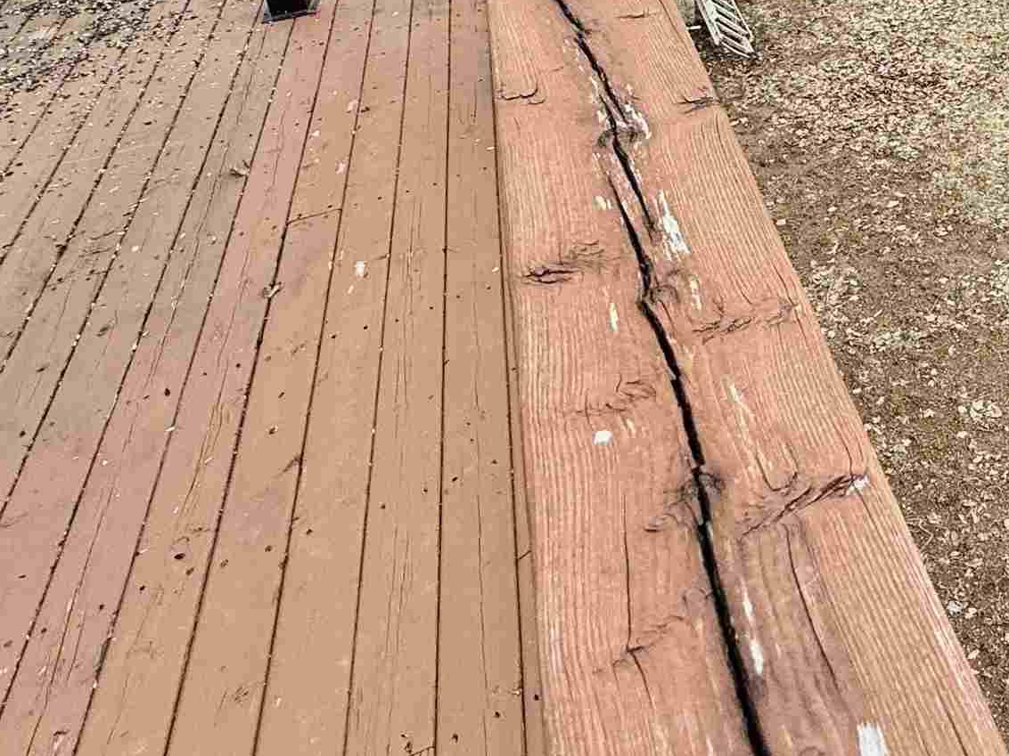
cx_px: 1120
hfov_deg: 39.6
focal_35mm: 38
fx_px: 1108
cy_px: -82
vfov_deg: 32.9
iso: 64
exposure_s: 1/177
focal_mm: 2.22
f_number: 2.2
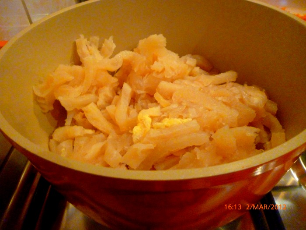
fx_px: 248
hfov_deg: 63.4
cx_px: 153
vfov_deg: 49.7
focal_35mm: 28
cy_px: 115
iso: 800
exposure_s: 1/25
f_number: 3.1
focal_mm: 5
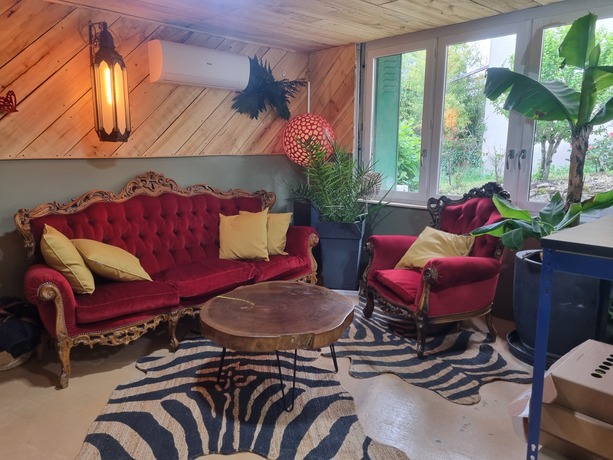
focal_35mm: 26
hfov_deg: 67.3
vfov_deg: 53.1
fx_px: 460
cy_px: 230
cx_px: 306
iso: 200
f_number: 1.8
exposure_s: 1/50
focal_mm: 5.4
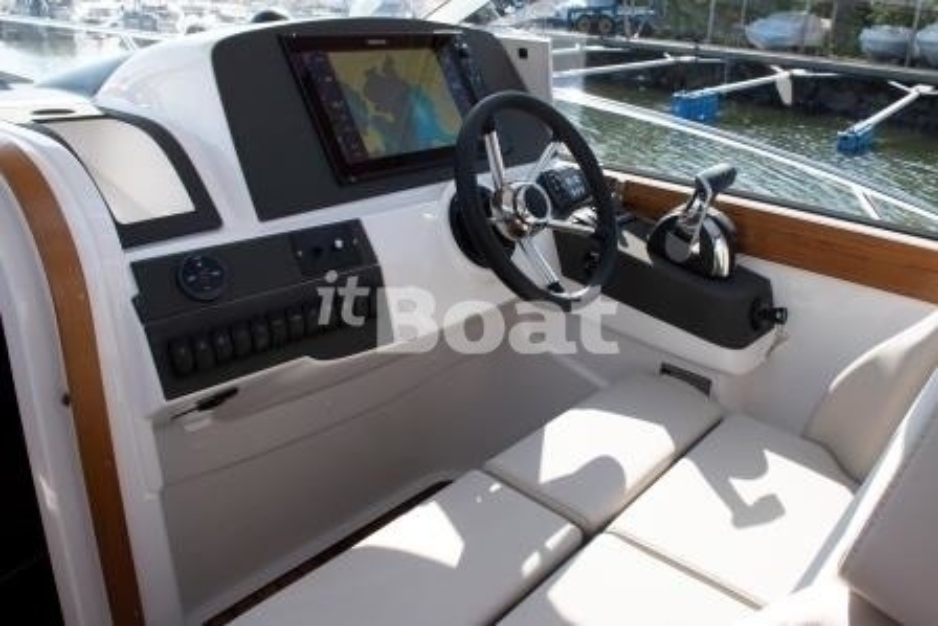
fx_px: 704
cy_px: 313
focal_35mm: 27
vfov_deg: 48.0
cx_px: 469
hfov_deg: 67.4
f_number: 8
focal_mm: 18
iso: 200
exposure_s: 1/250
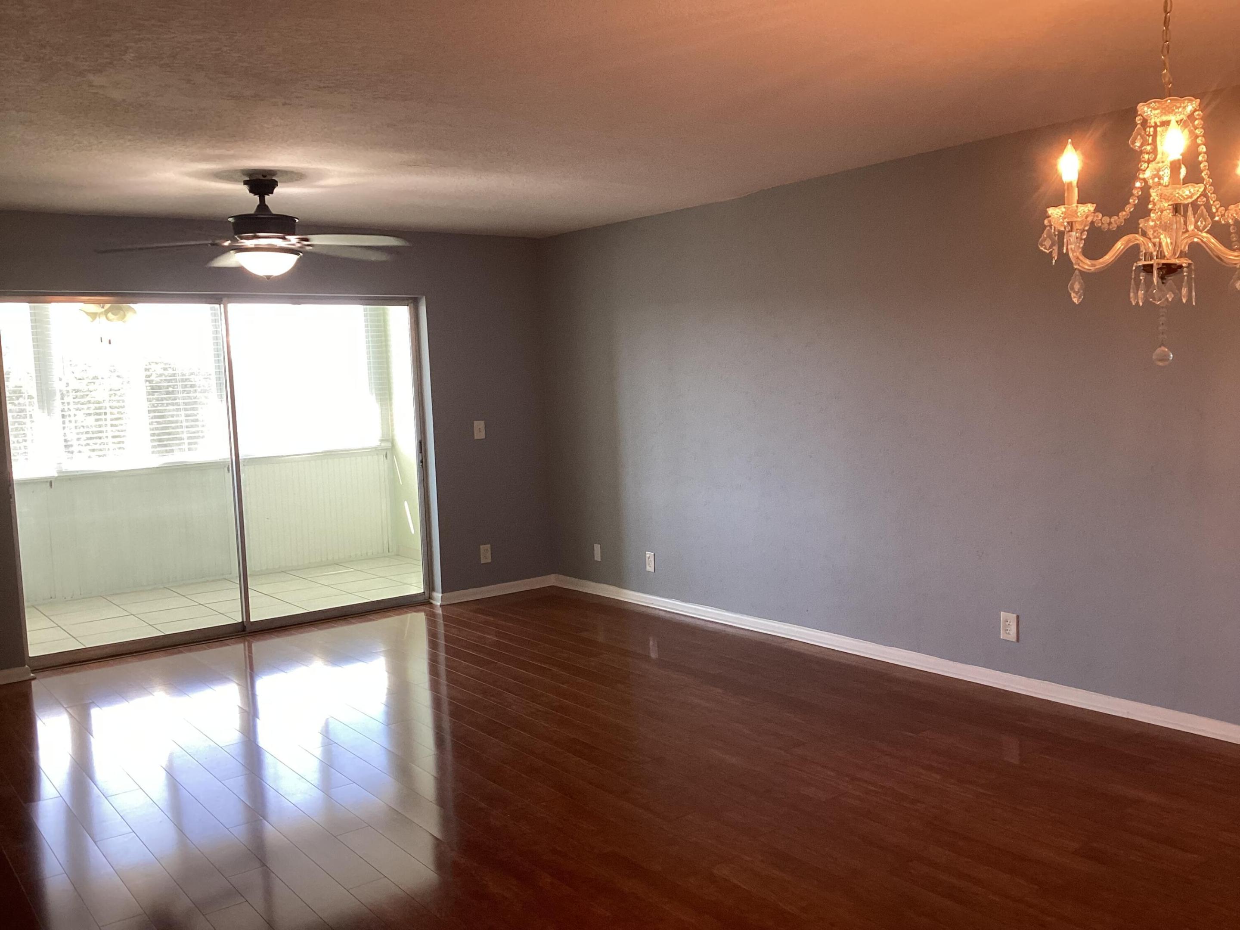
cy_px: 465
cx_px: 620
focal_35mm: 31
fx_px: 1110
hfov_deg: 58.4
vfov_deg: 45.4
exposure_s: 1/60
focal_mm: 3.3
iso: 80
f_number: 2.4
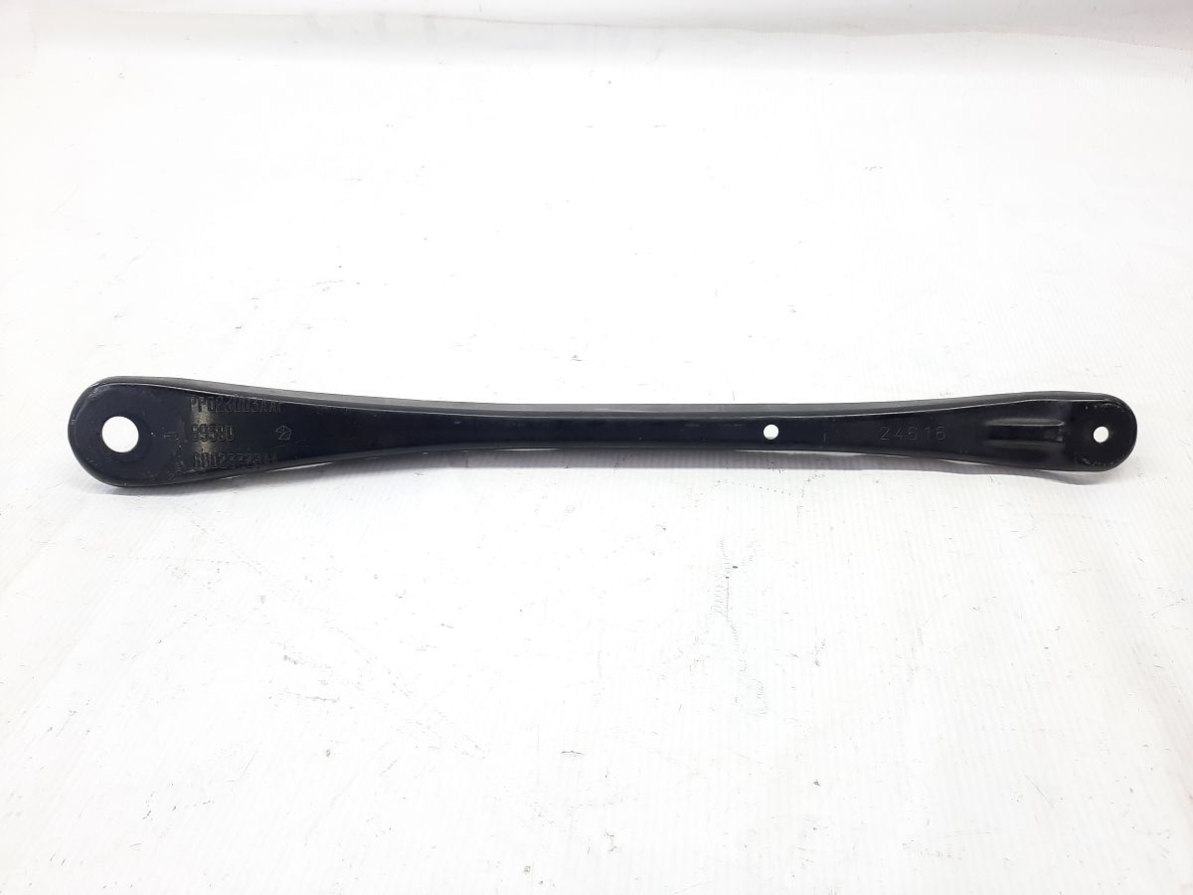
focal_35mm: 25
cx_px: 596
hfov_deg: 69.4
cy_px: 448
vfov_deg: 54.9
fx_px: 862
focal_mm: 4.6
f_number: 2
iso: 80
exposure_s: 1/50
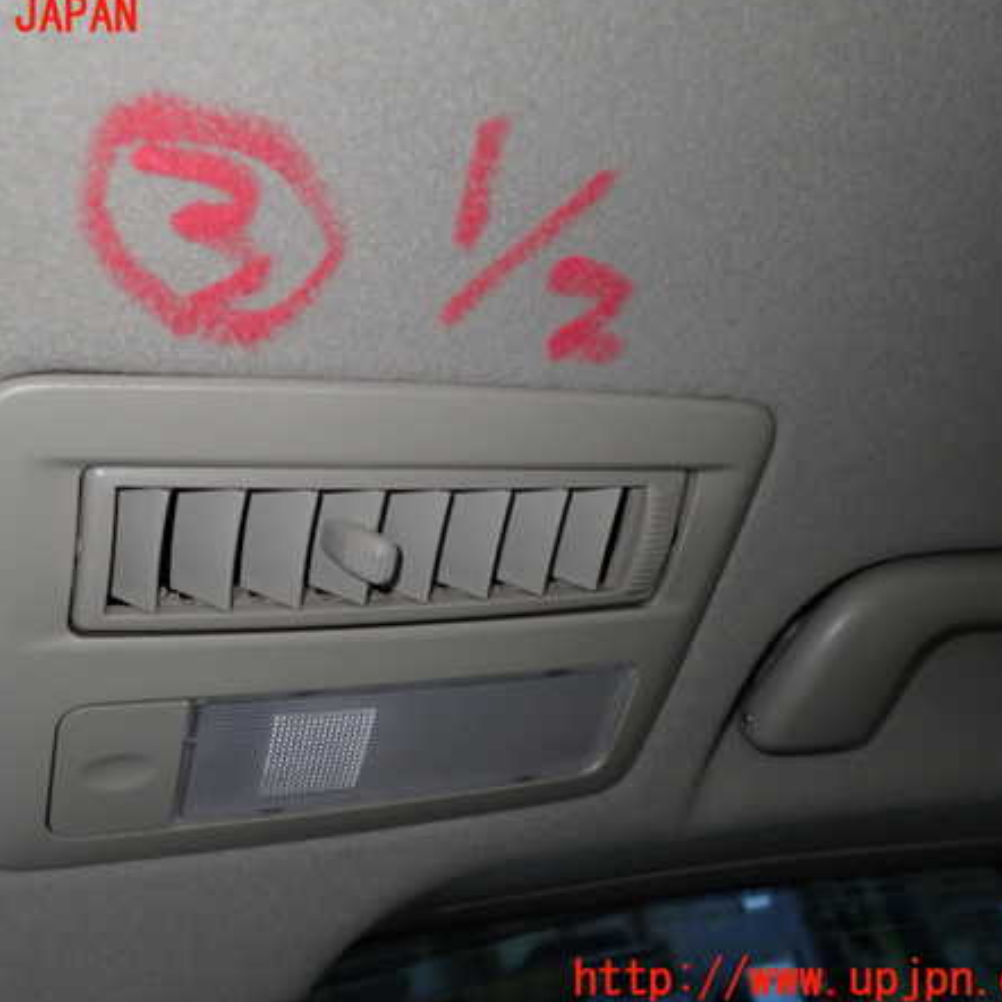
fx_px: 1179
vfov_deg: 46.0
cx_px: 406
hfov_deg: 45.8
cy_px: 499
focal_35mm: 36
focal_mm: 5.4
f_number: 2.3
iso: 250
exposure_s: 1/30
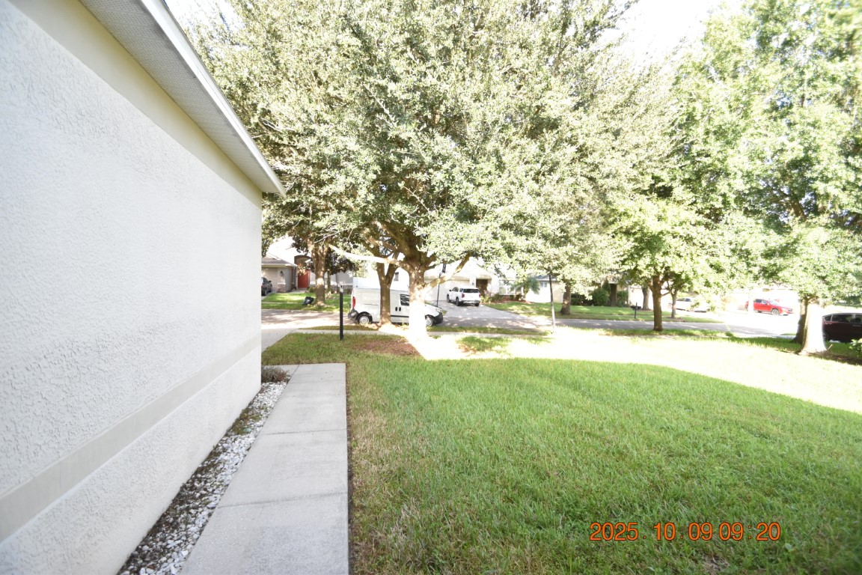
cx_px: 431
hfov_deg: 100.4
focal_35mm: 15
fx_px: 359
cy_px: 288
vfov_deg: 77.3
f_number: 3.5
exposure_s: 1/500
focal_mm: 10
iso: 800
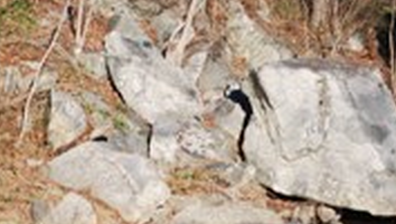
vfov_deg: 3.1
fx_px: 4184
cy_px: 24
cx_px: 267
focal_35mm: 398
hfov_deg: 5.4
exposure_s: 1/500
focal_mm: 116
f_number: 5.6
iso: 180
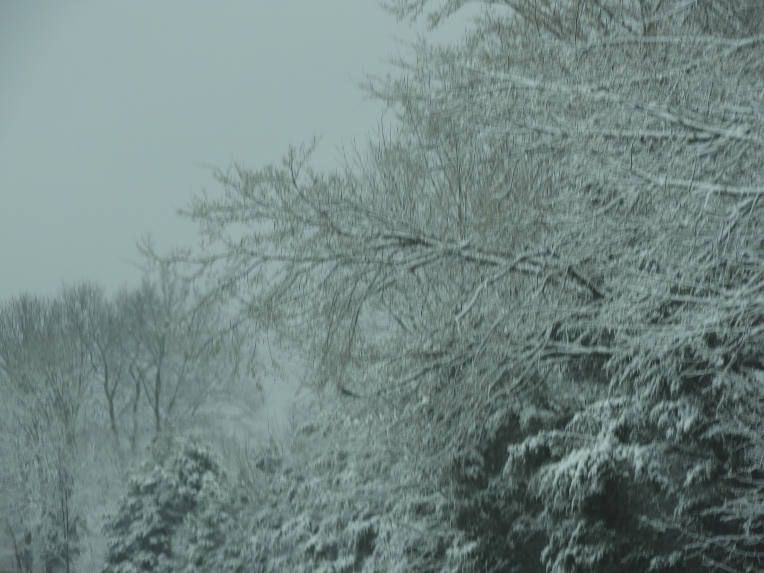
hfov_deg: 6.0
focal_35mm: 330
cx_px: 382
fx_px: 7283
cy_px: 286
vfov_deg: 4.5
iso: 100
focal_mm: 59.1
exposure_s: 1/200
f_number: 5.5
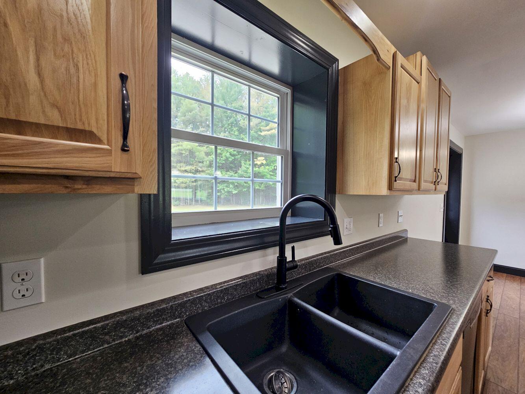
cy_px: 197
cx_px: 262
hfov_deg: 106.2
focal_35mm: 13
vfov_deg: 89.9
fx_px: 197
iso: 200
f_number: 2.2
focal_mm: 2.2
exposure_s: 1/60
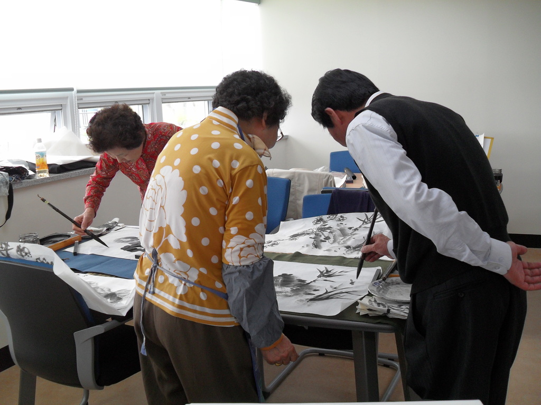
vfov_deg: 40.7
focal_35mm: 35
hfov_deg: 52.6
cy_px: 202
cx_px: 270
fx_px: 547
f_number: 2.8
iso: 100
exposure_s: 1/60
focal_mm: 6.2
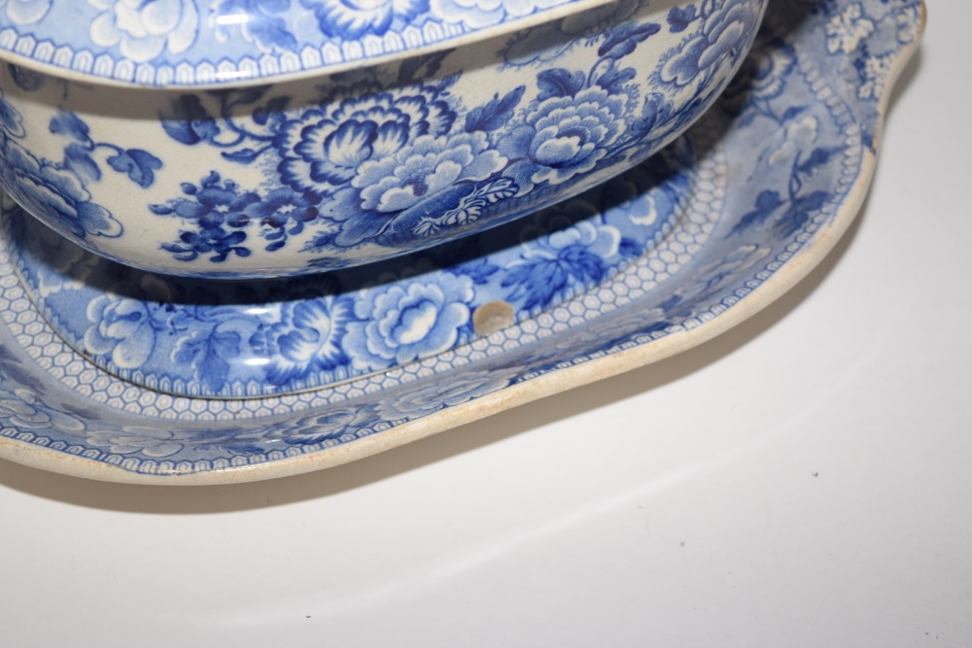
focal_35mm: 82
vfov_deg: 16.6
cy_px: 324
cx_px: 486
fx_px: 2228
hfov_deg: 24.6
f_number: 5.6
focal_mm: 55
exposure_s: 1/60
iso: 320
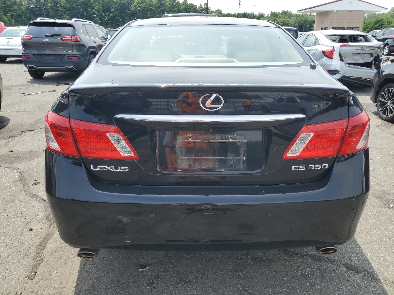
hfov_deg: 67.3
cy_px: 148
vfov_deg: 53.1
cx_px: 197
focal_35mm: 26
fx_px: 296
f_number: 1.5
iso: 50
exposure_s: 1/2000
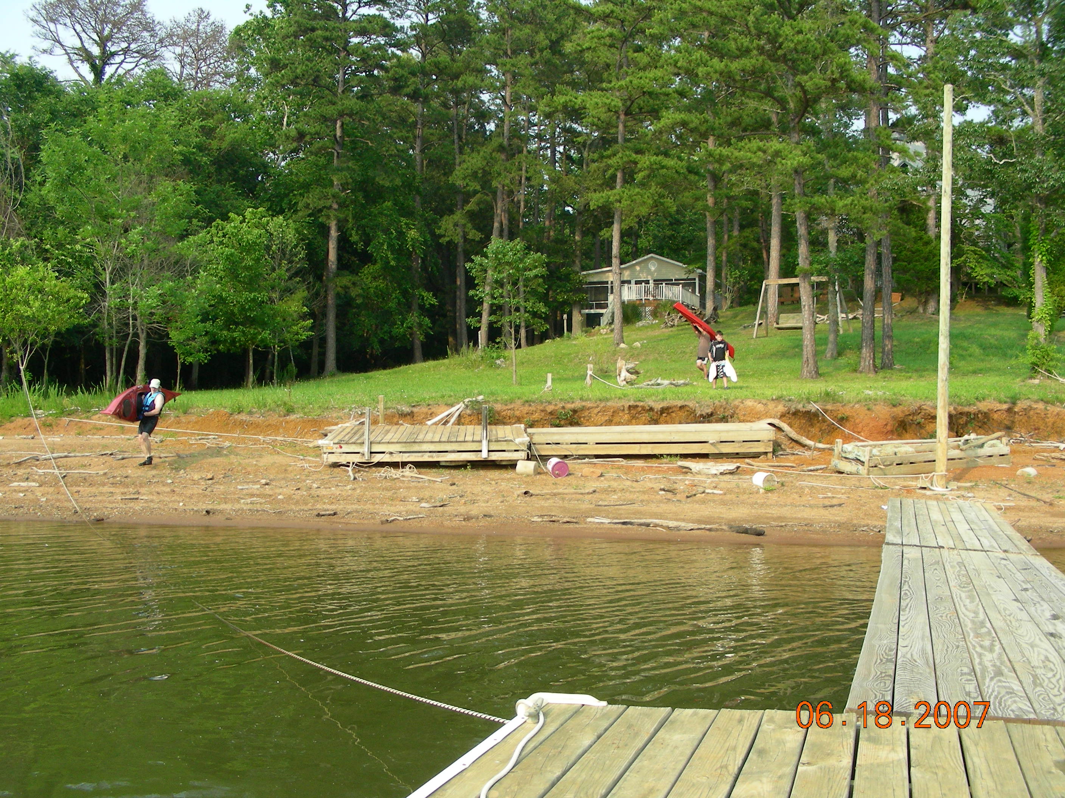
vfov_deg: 37.7
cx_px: 532
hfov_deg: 49.0
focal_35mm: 38
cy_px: 399
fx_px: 1169
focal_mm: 6.3
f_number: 4
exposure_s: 1/270
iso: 50
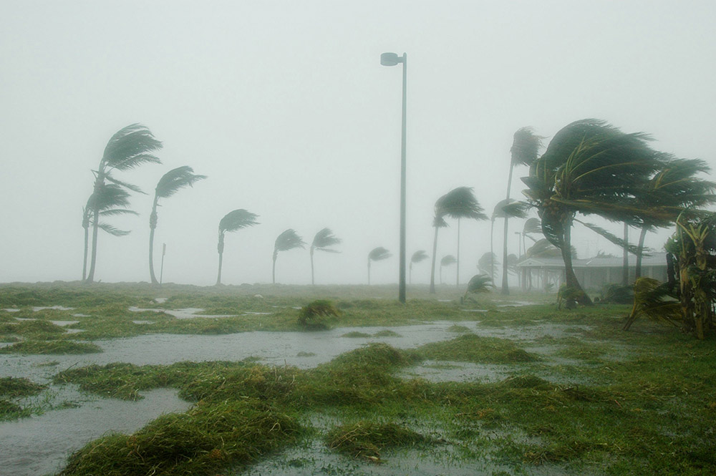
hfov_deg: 53.2
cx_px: 358
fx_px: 715
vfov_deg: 36.8
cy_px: 238
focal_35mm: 36
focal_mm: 24
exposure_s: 1/250
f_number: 8
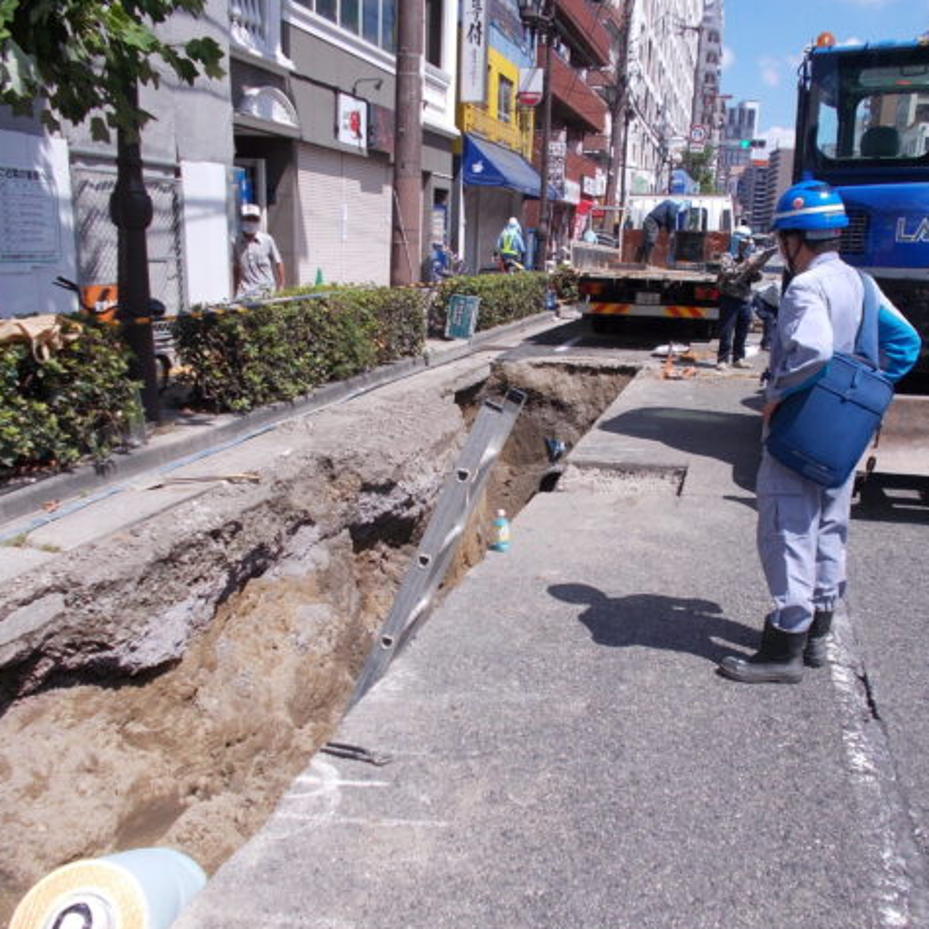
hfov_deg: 52.3
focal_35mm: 31
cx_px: 535
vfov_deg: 52.5
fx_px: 941
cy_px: 466
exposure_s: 1/800
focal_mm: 4.6
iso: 80
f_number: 3.2
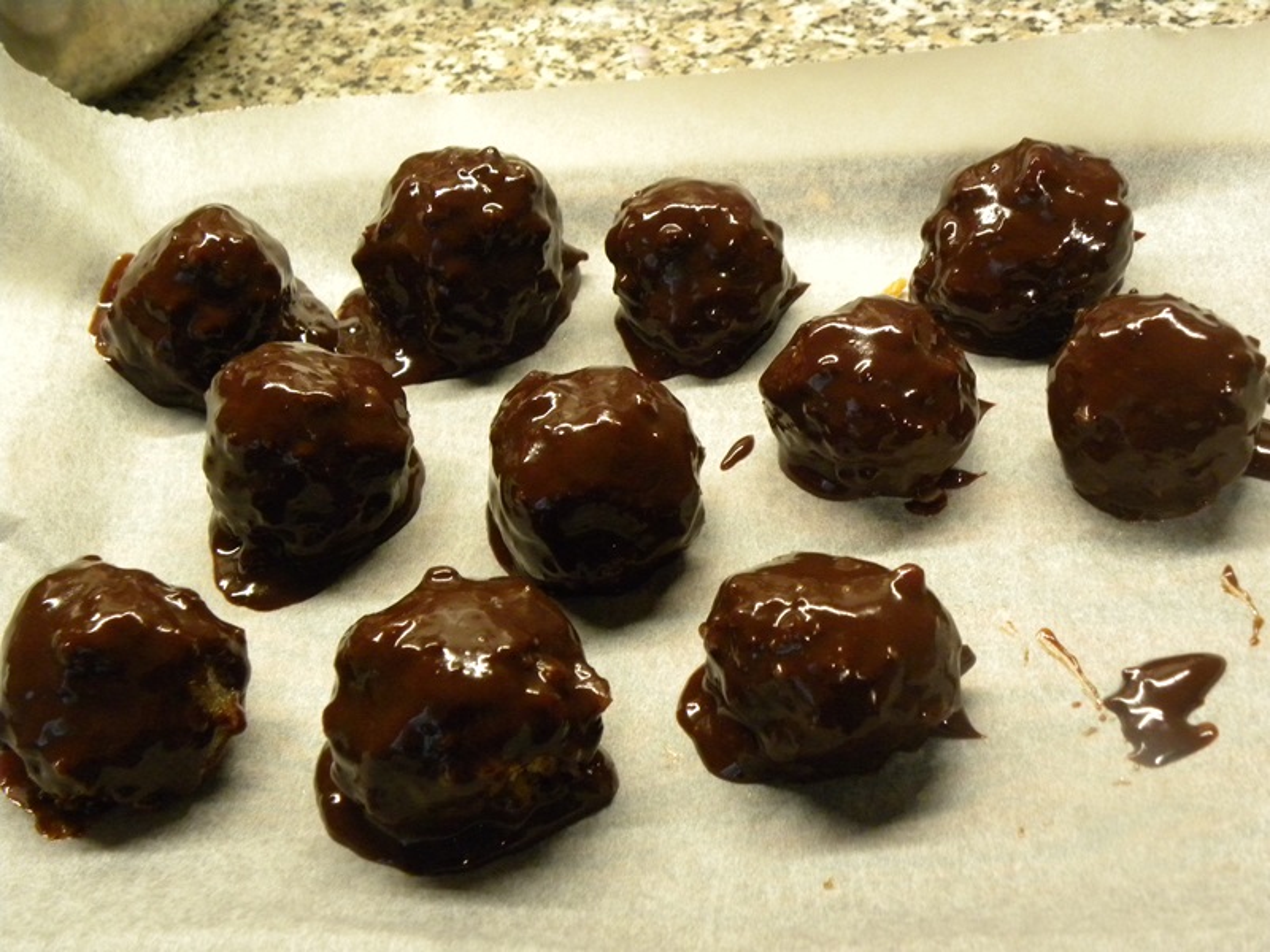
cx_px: 635
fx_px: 1908
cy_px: 476
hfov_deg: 36.8
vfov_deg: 28.0
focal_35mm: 52
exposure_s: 1/38.2
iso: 400
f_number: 3.5
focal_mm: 9.2
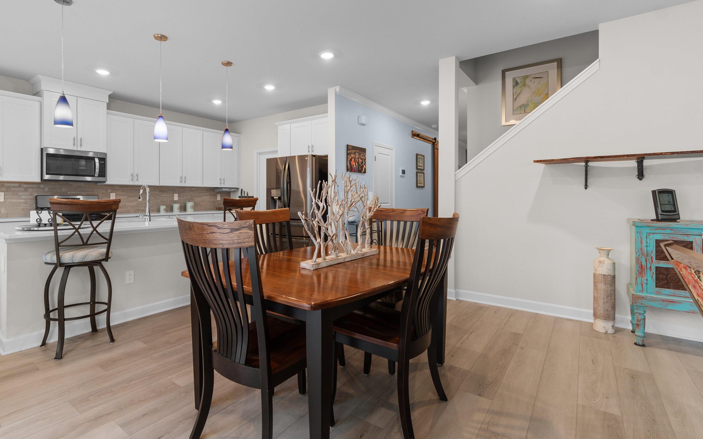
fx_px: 326
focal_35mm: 17
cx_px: 317
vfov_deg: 67.8
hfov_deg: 94.1
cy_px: 194
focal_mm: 10
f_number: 4.5
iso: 100
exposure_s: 1.6
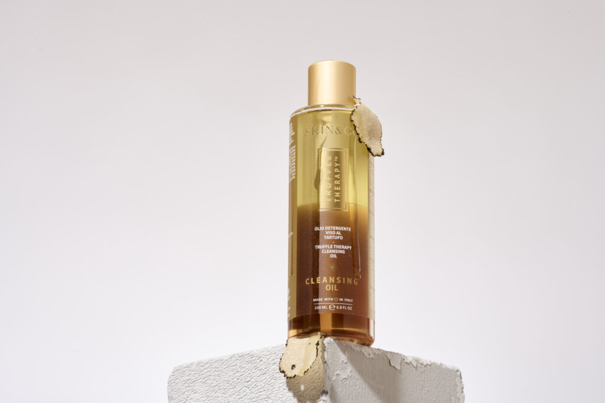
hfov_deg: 19.5
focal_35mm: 105
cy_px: 202
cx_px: 302
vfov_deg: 13.0
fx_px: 1765
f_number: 25
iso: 100
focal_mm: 105
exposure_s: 1/160
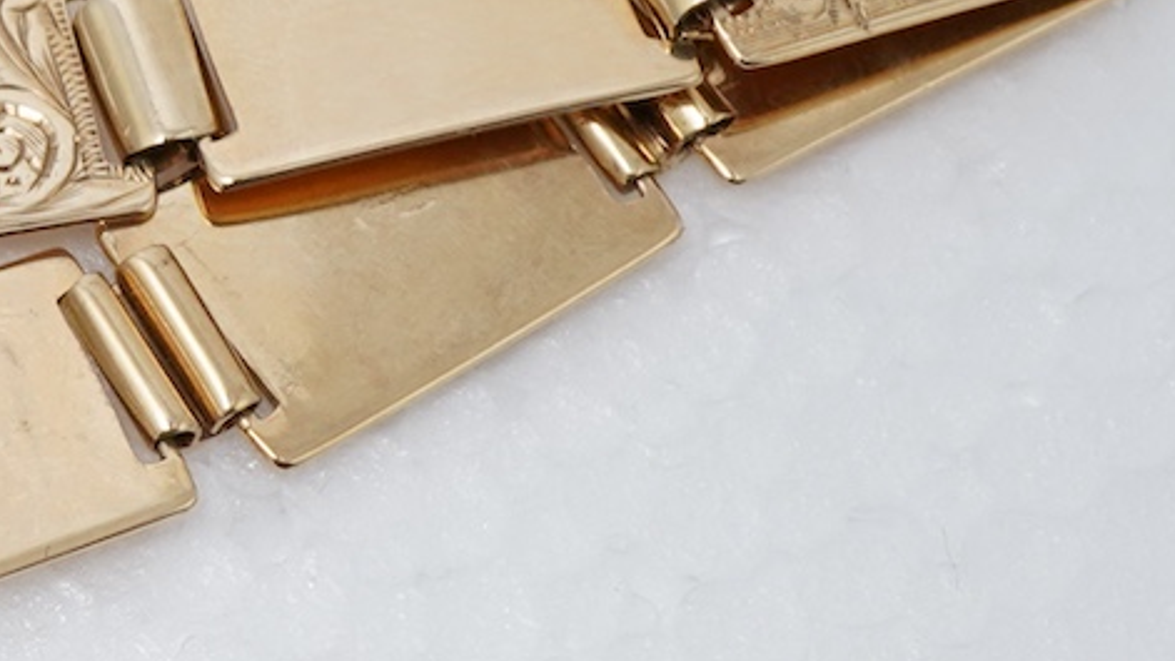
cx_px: -859
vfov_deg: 6.7
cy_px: 197
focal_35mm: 180
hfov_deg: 11.2
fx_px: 5608
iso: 500
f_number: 22
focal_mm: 30
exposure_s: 1/125
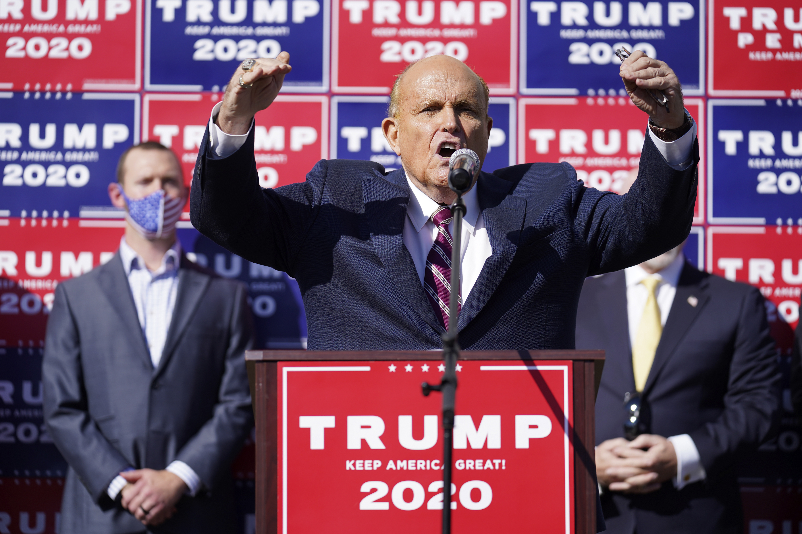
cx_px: 401
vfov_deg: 11.3
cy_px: 267
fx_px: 2695
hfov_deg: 16.9
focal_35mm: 121
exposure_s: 1/2000
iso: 100
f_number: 2.8
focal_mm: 121
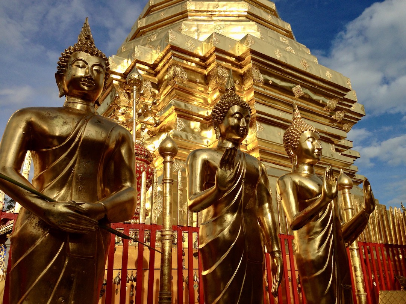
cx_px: 203
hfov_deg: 55.4
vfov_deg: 42.9
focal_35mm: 33
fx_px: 387
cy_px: 152
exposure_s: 1/3012
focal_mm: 4.12
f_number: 2.4
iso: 50
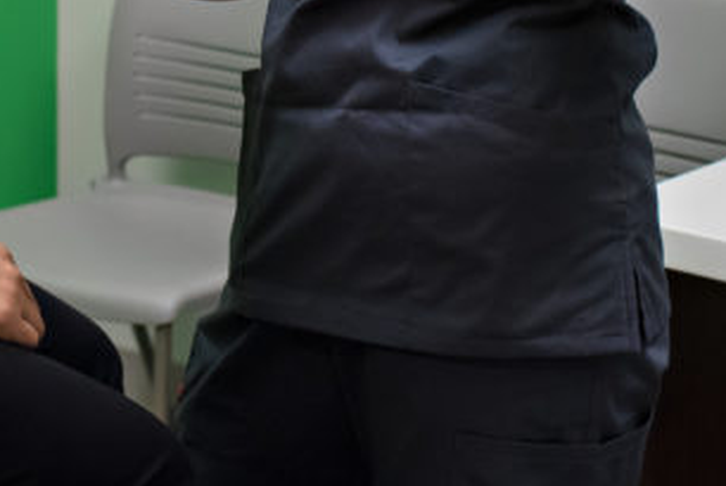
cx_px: 95
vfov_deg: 11.3
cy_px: -256
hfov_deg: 17.3
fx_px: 2363
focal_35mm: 117
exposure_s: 1/250
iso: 2000
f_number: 4
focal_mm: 35
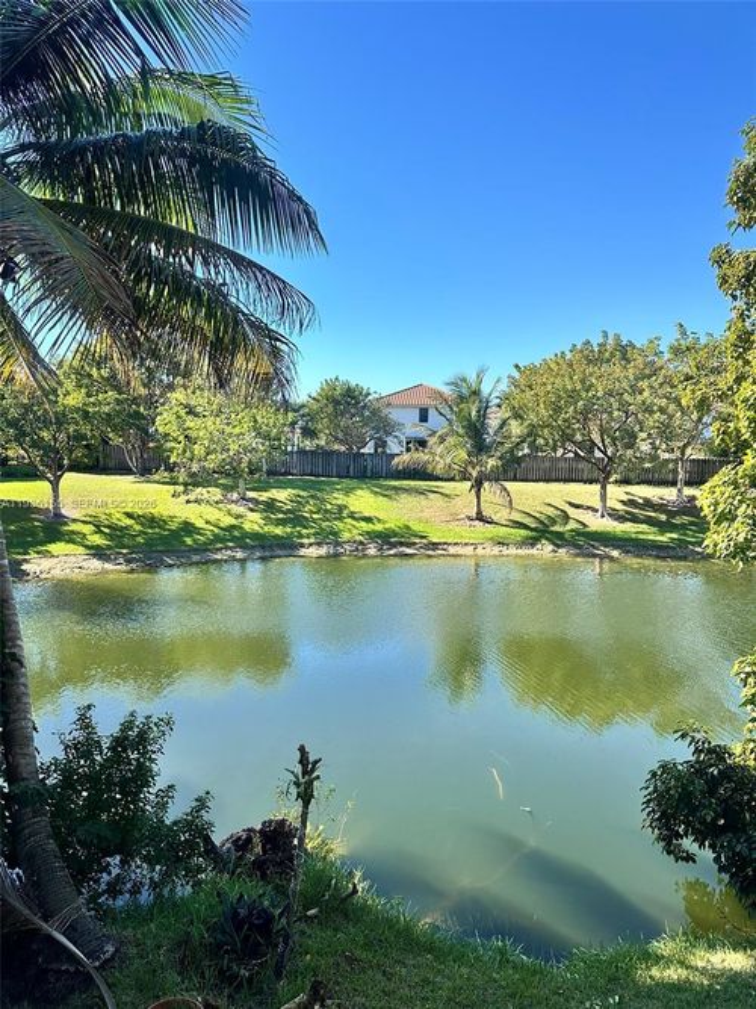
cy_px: 504
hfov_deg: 56.8
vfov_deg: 71.6
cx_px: 378
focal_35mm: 24
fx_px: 699
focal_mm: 6.86
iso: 80
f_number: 1.78
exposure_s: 1/2469
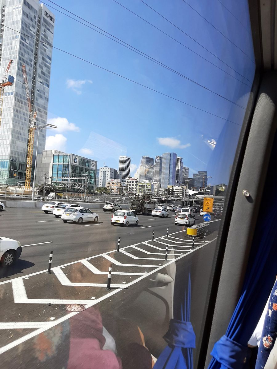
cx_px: 138
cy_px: 184
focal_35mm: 26
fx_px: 277
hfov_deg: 53.1
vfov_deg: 67.3
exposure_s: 1/191
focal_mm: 3.93
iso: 40
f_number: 1.7
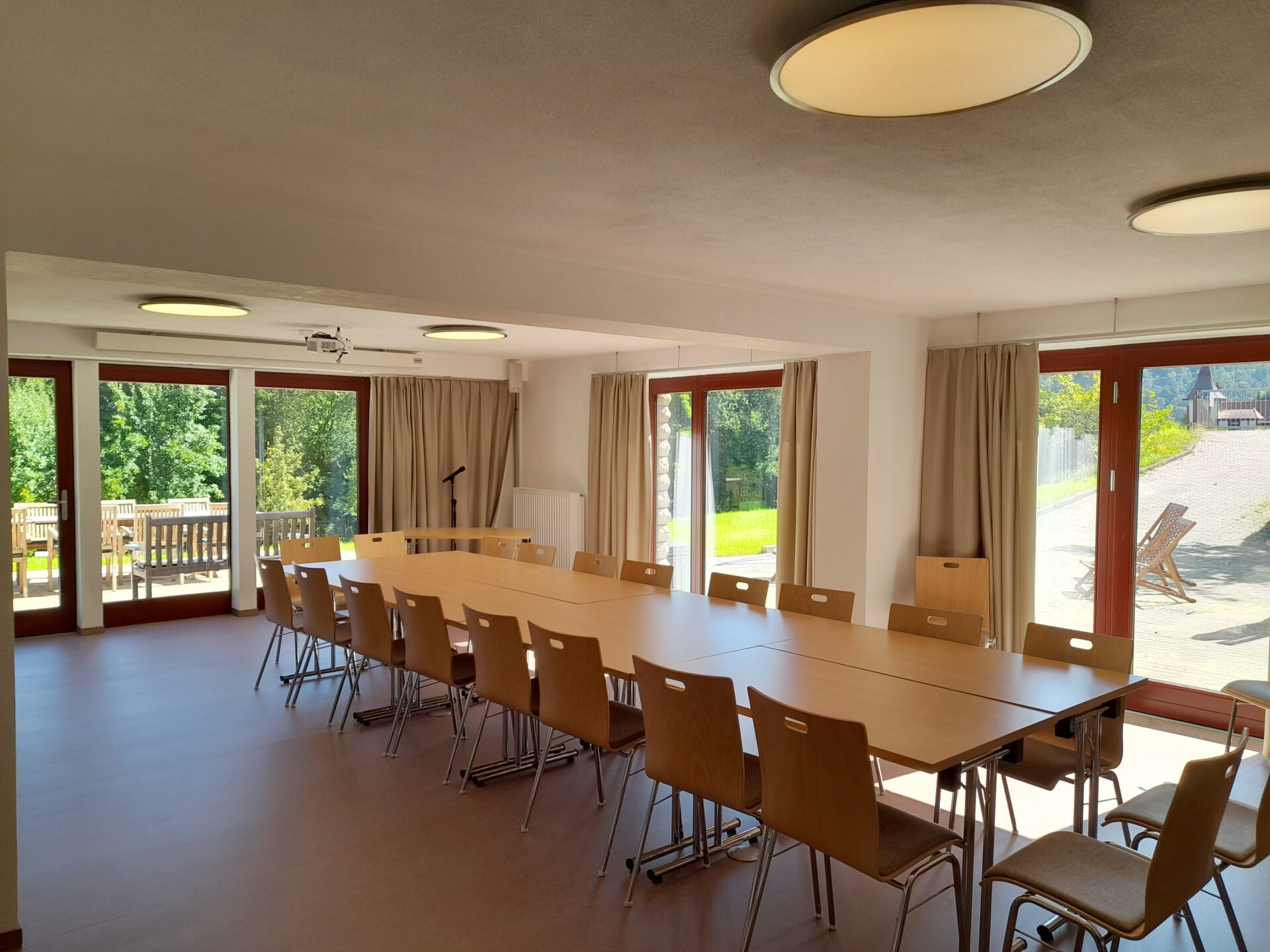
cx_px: 635
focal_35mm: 25
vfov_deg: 54.9
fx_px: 917
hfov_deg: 69.4
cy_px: 476
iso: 25
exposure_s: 1/120
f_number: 2
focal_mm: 4.6
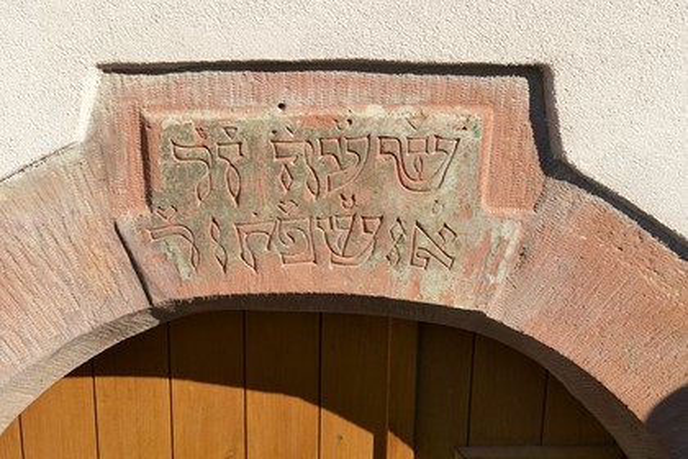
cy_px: 230
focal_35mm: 70
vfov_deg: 19.5
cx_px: 344
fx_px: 1338
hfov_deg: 28.8
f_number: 8
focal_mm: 70
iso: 200
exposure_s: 1/320
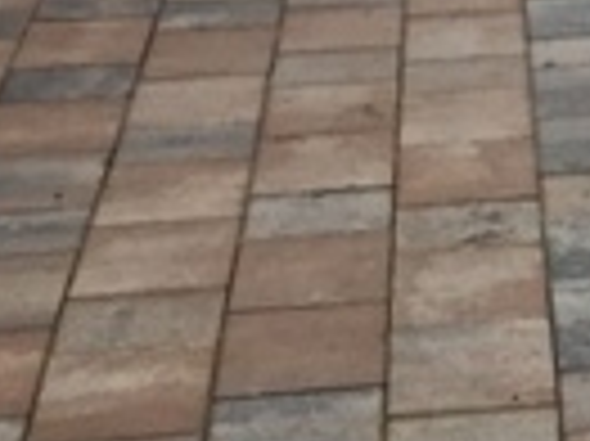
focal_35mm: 204
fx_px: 3474
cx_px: 1369
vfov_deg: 7.1
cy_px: -358
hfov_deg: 8.9
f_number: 2.2
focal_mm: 4.15
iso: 40
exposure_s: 1/50
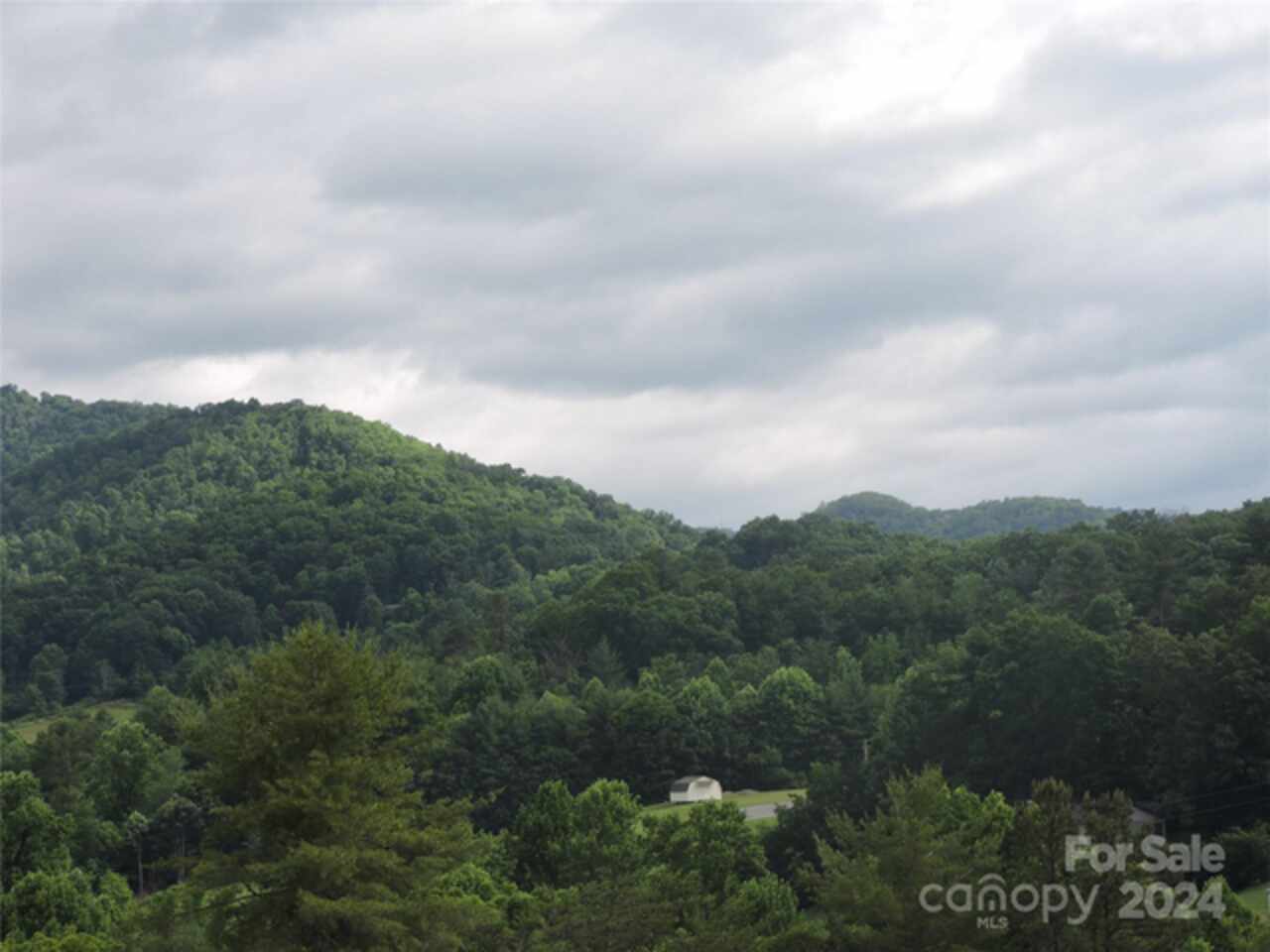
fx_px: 3302
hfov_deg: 21.8
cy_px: 476
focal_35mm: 90
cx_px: 635
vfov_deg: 16.4
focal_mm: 16.1
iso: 100
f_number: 4.1
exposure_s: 1/640
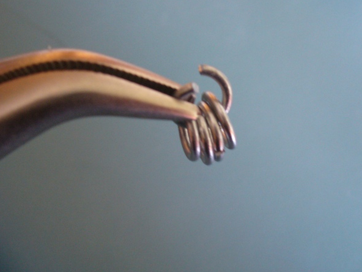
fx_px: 418
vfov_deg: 36.0
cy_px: 129
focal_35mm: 40
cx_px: 182
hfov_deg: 46.8
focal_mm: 6.1
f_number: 2.8
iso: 200
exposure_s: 1/15
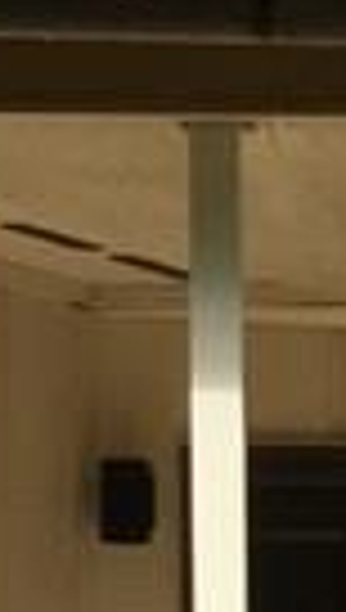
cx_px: 584
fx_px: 4122
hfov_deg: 4.8
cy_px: 1346
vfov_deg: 8.0
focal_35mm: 254
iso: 25
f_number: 2.4
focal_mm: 3.3
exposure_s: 1/1018
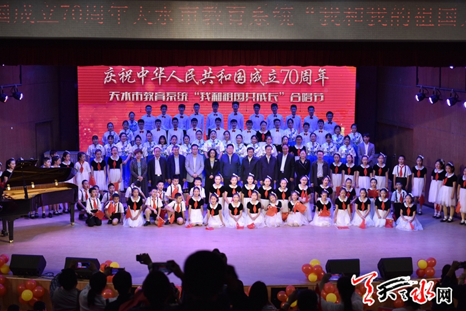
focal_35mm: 60
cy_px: 156
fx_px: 777
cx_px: 233
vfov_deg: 22.6
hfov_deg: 33.4
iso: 160
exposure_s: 1/250
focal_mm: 60
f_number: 2.8
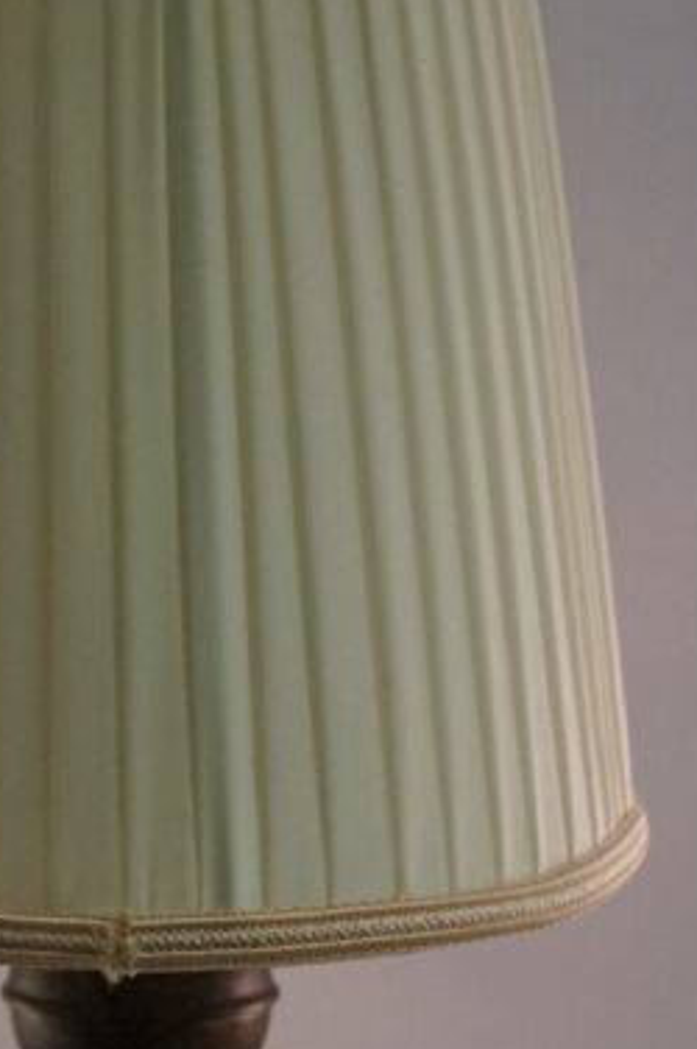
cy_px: 778
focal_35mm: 104
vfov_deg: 19.5
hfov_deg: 13.1
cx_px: 146
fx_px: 3031
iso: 2000
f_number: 4.5
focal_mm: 29
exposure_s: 1/160
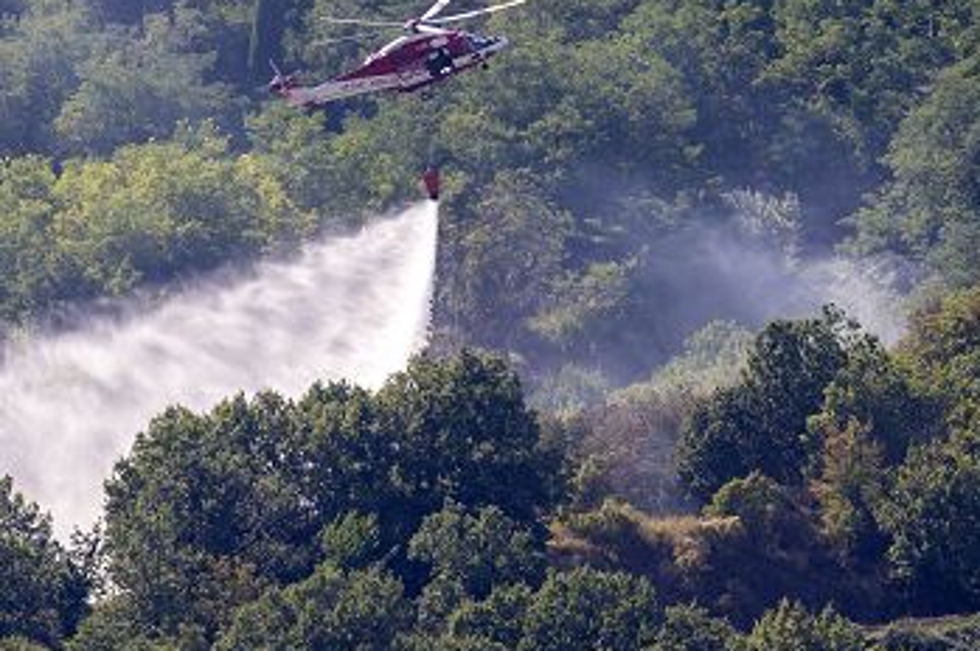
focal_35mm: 586
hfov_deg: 3.5
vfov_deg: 2.3
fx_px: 15937
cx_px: 270
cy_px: 281
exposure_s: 1/1600
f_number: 5
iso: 200
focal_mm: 400
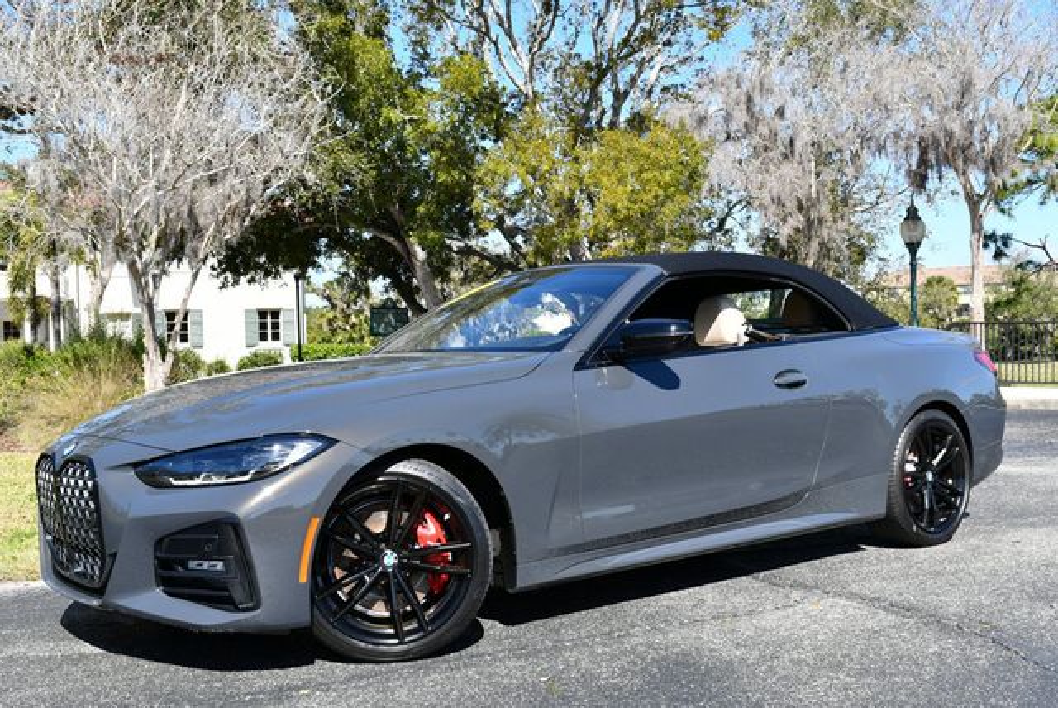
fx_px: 1177
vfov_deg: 33.5
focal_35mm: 40
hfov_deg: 48.4
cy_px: 354
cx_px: 529
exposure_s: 1/250
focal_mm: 20
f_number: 8
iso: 125
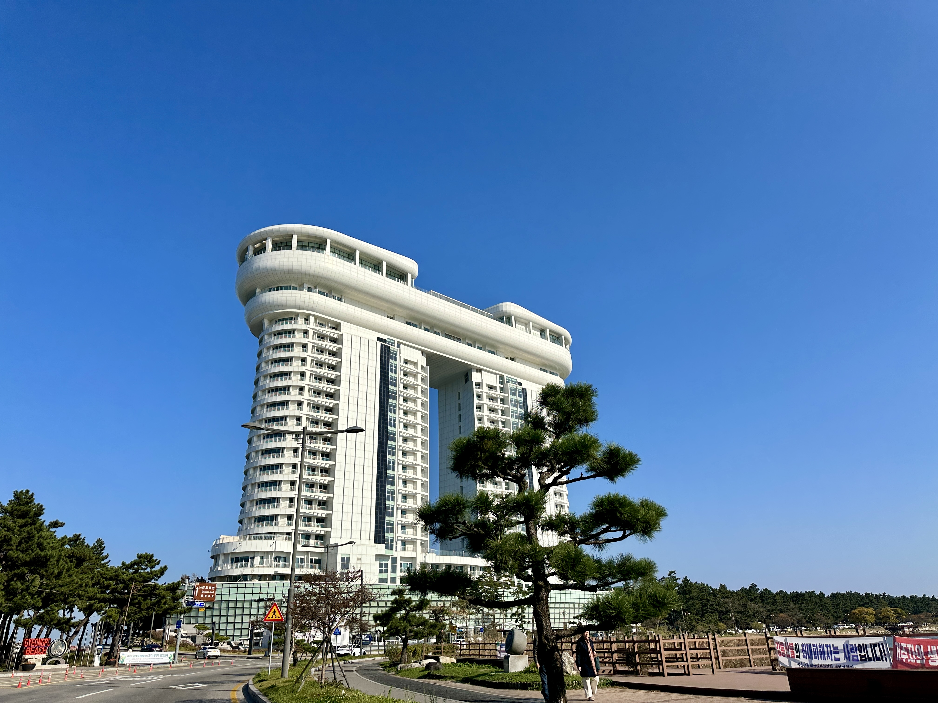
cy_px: 352
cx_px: 469
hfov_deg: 71.6
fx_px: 650
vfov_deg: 56.8
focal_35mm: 24
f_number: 1.78
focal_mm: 6.86
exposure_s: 1/5848
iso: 80
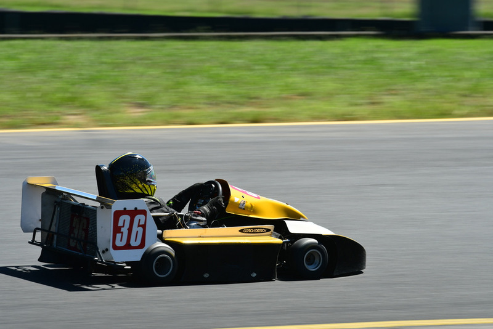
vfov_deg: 4.8
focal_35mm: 285
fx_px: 3904
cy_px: 164
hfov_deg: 7.2
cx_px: 246
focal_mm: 190
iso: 250
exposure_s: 1/250
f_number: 11
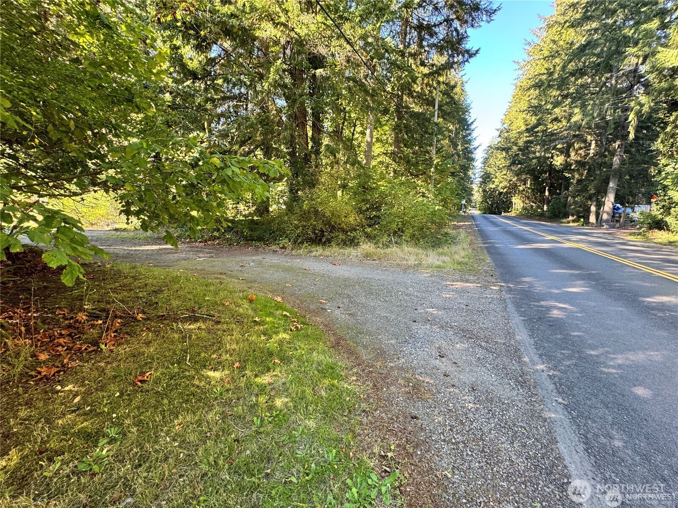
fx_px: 274
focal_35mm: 14
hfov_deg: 102.1
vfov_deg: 85.7
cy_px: 254
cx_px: 339
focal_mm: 2.22
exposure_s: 1/99
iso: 125
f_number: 2.2
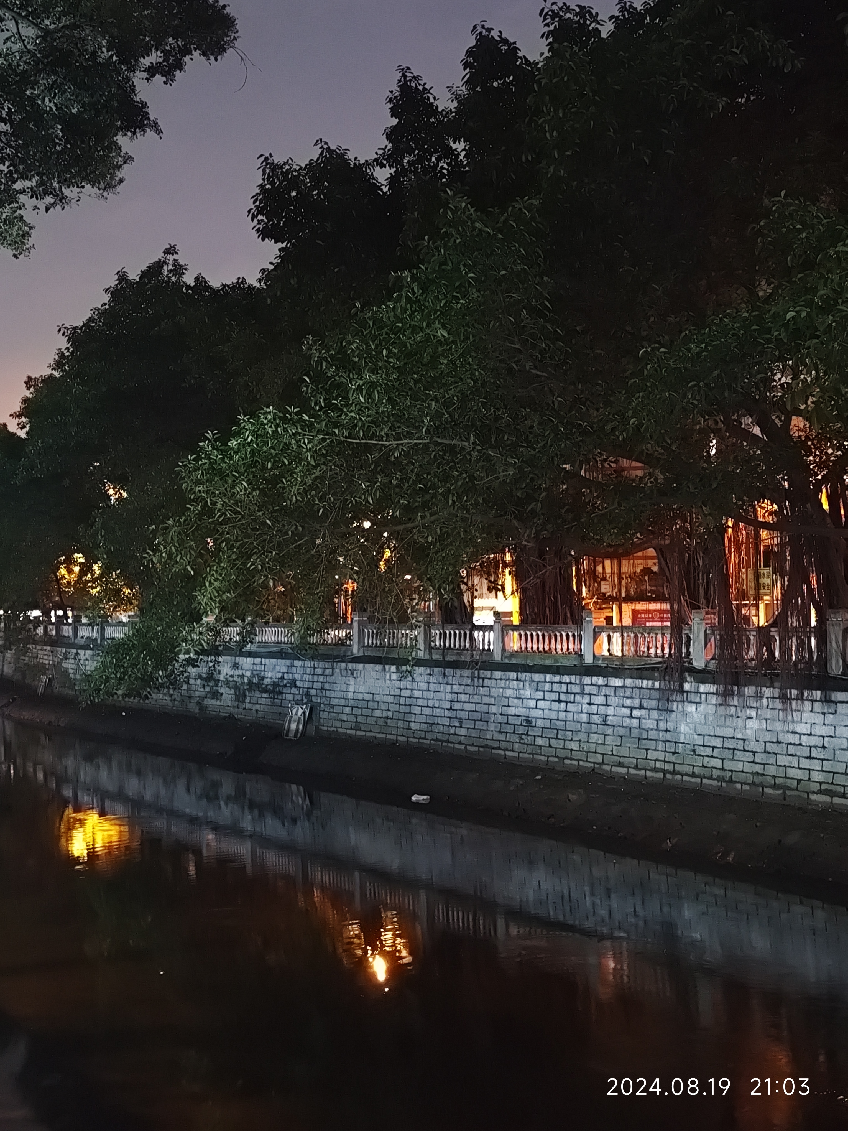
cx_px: 424
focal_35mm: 46
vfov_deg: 41.2
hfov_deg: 31.5
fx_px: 1503
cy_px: 566
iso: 12800
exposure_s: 1/14.3
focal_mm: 6.14
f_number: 1.65
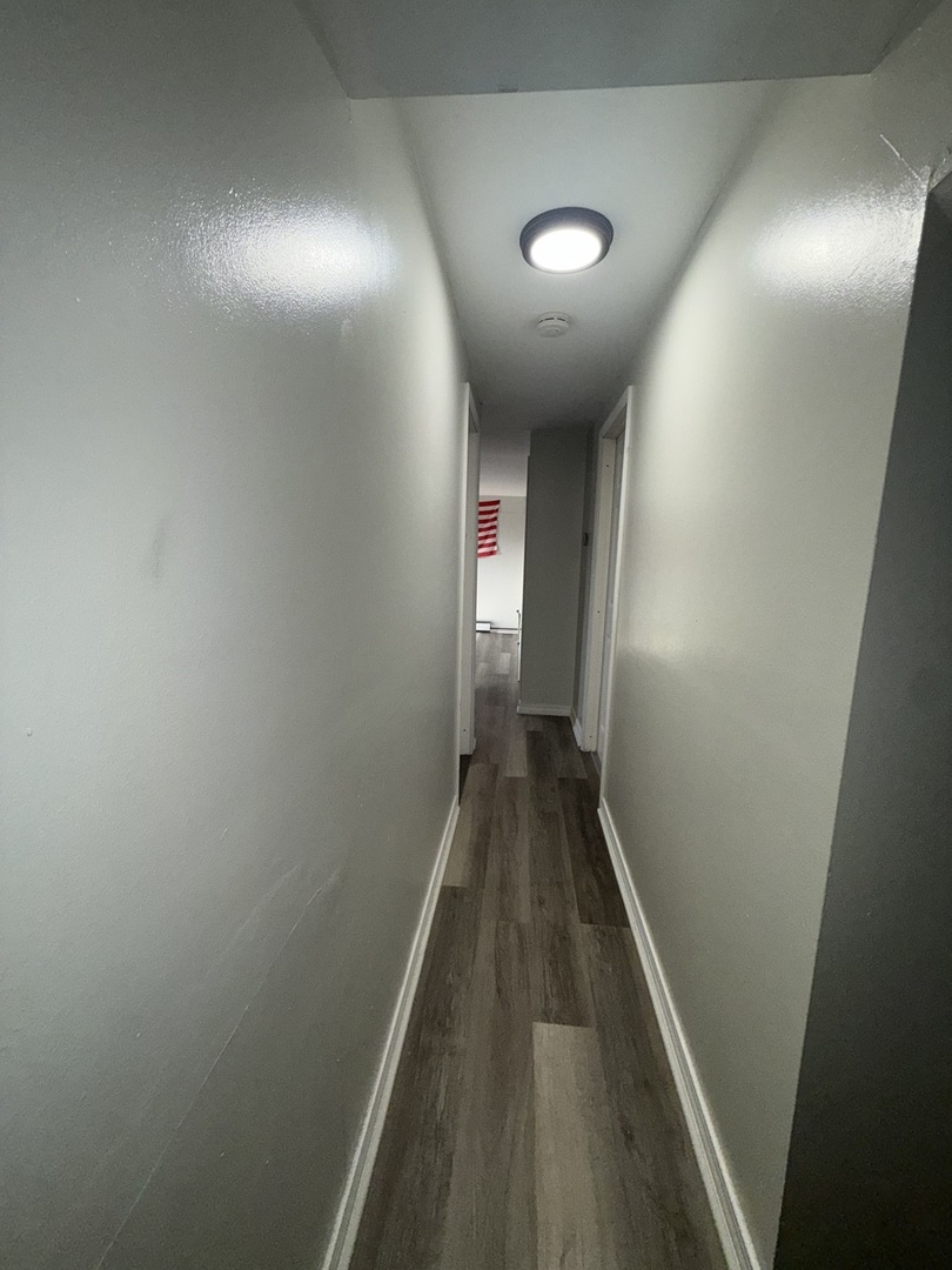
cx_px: 476
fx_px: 513
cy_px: 635
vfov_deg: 102.1
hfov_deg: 85.7
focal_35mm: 14
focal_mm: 2.22
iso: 80
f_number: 2.2
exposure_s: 1/122
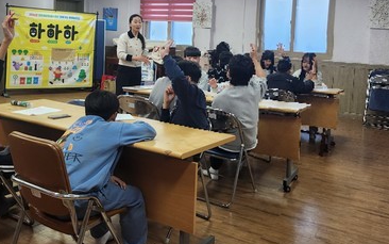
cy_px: 64
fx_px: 424
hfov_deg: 49.1
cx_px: 170
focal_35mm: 40
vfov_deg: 31.5
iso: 125
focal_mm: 5.4
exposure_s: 1/180
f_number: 1.8
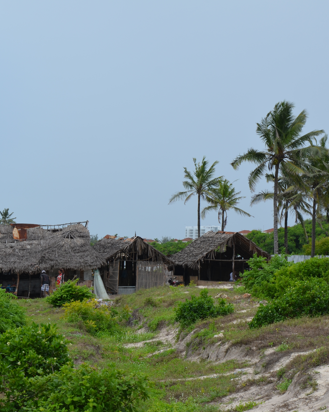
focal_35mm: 141
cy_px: 206
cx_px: 145
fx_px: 1716
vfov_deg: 13.7
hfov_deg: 10.9
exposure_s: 1/250
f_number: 8
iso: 100
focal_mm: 66
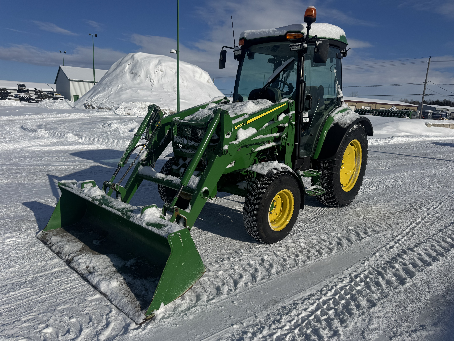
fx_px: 315
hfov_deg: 71.6
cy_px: 170
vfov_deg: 56.8
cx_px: 227
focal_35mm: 24
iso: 64
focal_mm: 6.76
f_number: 1.78
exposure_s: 1/12346
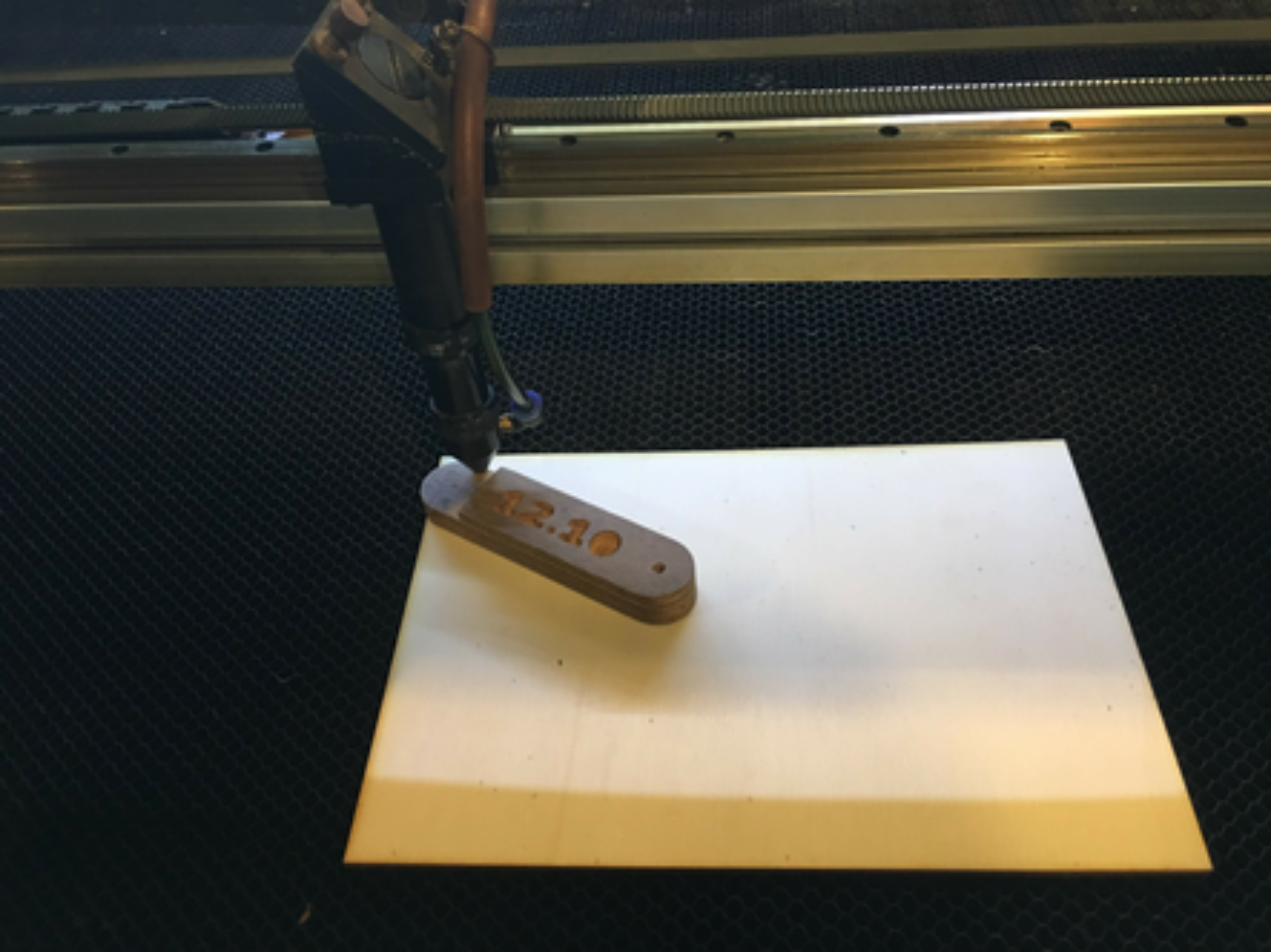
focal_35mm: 29
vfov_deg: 48.2
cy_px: 476
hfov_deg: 61.7
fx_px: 1065
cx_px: 636
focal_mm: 4.15
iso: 100
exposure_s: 1/17
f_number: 2.2
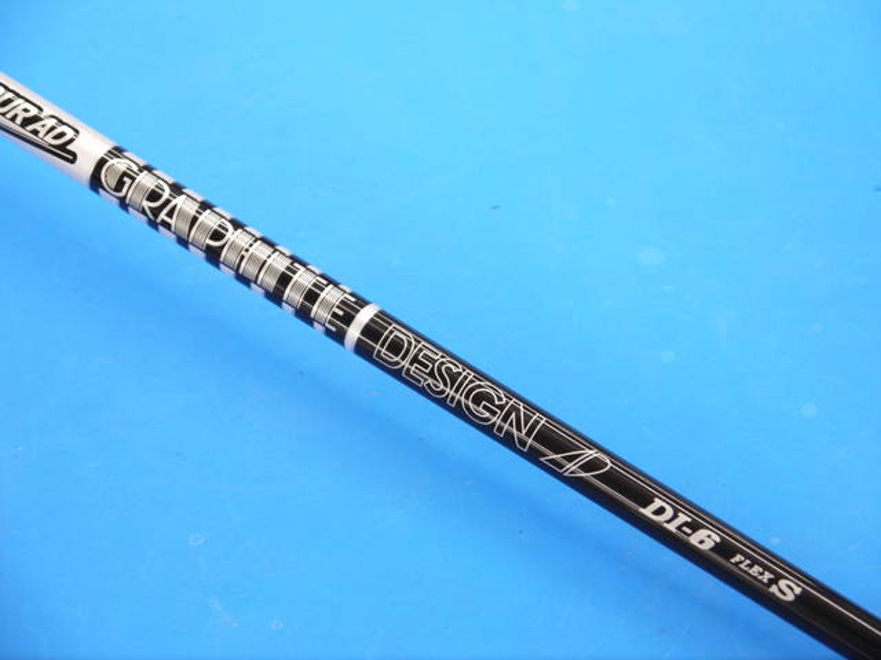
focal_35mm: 84
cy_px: 330
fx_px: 2138
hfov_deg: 23.3
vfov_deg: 17.6
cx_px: 440
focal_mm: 42
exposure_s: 1/80
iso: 640
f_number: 5.6
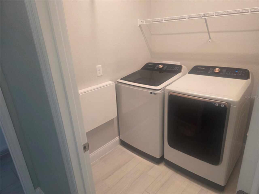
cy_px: 97
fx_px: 172
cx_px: 130
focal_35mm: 23
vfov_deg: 58.9
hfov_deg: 73.9
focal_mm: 6.3
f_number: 1.7
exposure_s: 1/120
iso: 200
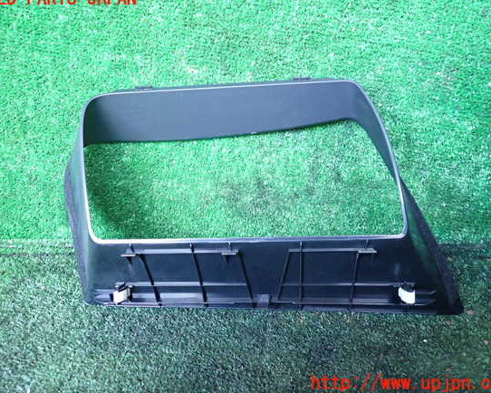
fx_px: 392
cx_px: 244
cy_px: 191
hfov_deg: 64.0
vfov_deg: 53.2
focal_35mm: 27
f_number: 2
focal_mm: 4.5
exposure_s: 1/30
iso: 500
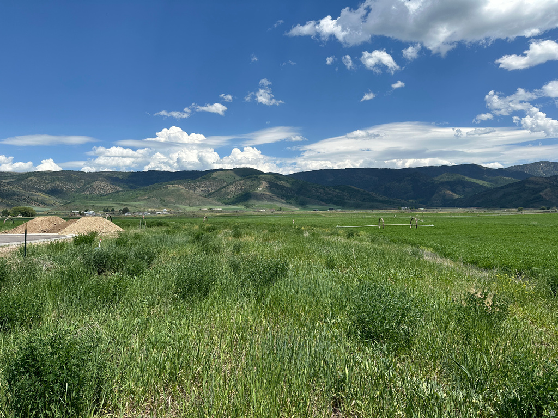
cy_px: 209
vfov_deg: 56.8
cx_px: 279
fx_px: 387
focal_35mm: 24
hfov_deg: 71.6
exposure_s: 1/5525
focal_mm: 6.86
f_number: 1.78
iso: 80
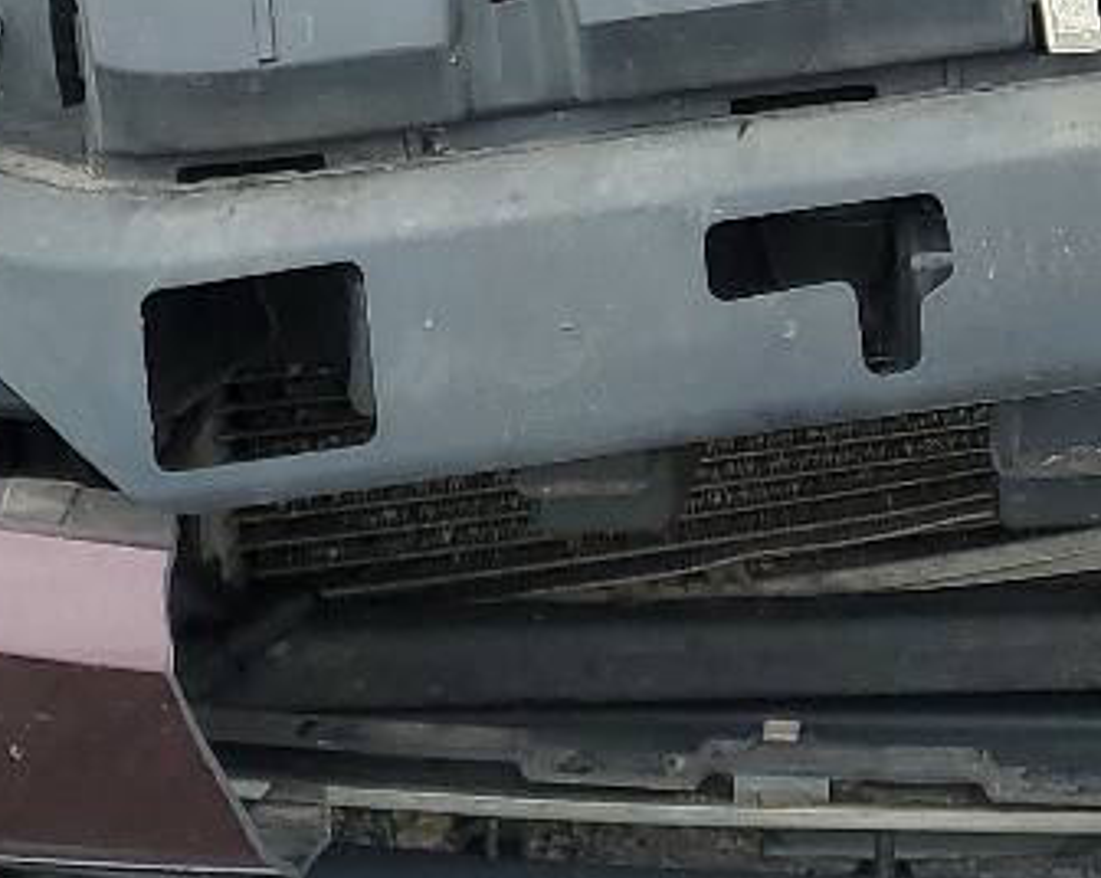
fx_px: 3938
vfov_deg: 12.1
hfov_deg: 15.5
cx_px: 1209
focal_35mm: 121
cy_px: -482
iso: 50
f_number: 1.5
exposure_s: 1/1250
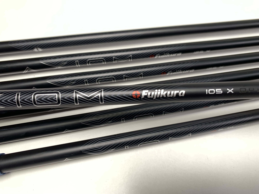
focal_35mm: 26
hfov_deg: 67.3
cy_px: 97
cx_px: 130
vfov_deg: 53.1
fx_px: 195
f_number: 1.8
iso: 32
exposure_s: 1/120
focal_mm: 4.25
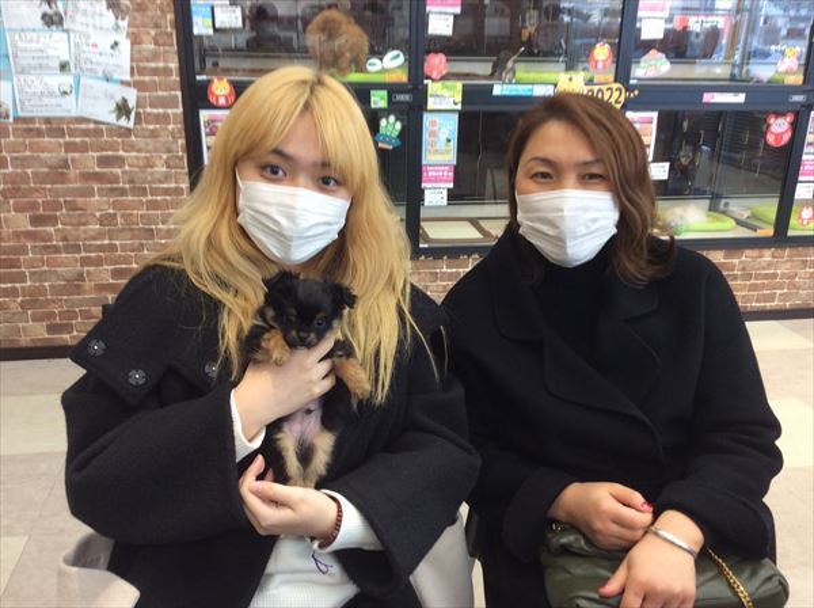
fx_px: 751
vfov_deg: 44.0
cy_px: 304
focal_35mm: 32
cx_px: 407
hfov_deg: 56.9
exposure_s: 1/24
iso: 40
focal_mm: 3.3
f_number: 2.4
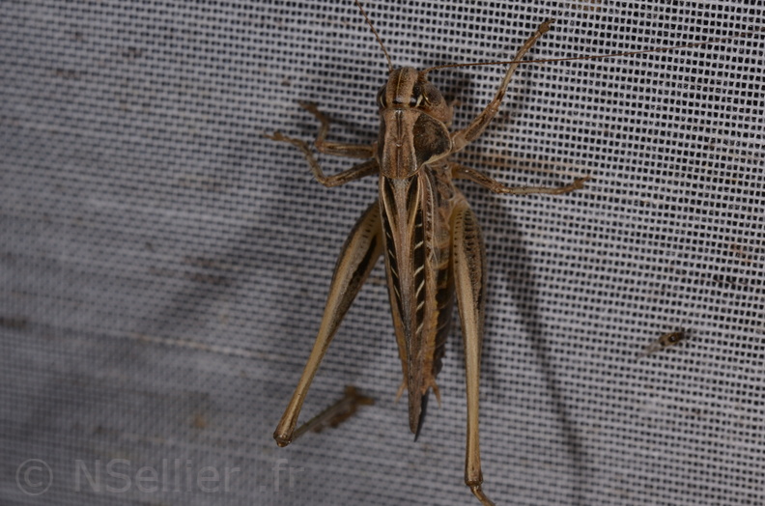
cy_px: 253
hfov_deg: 16.1
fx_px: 2703
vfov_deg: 10.7
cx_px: 382
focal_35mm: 128
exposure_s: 1/60
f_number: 25
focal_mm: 85
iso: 100
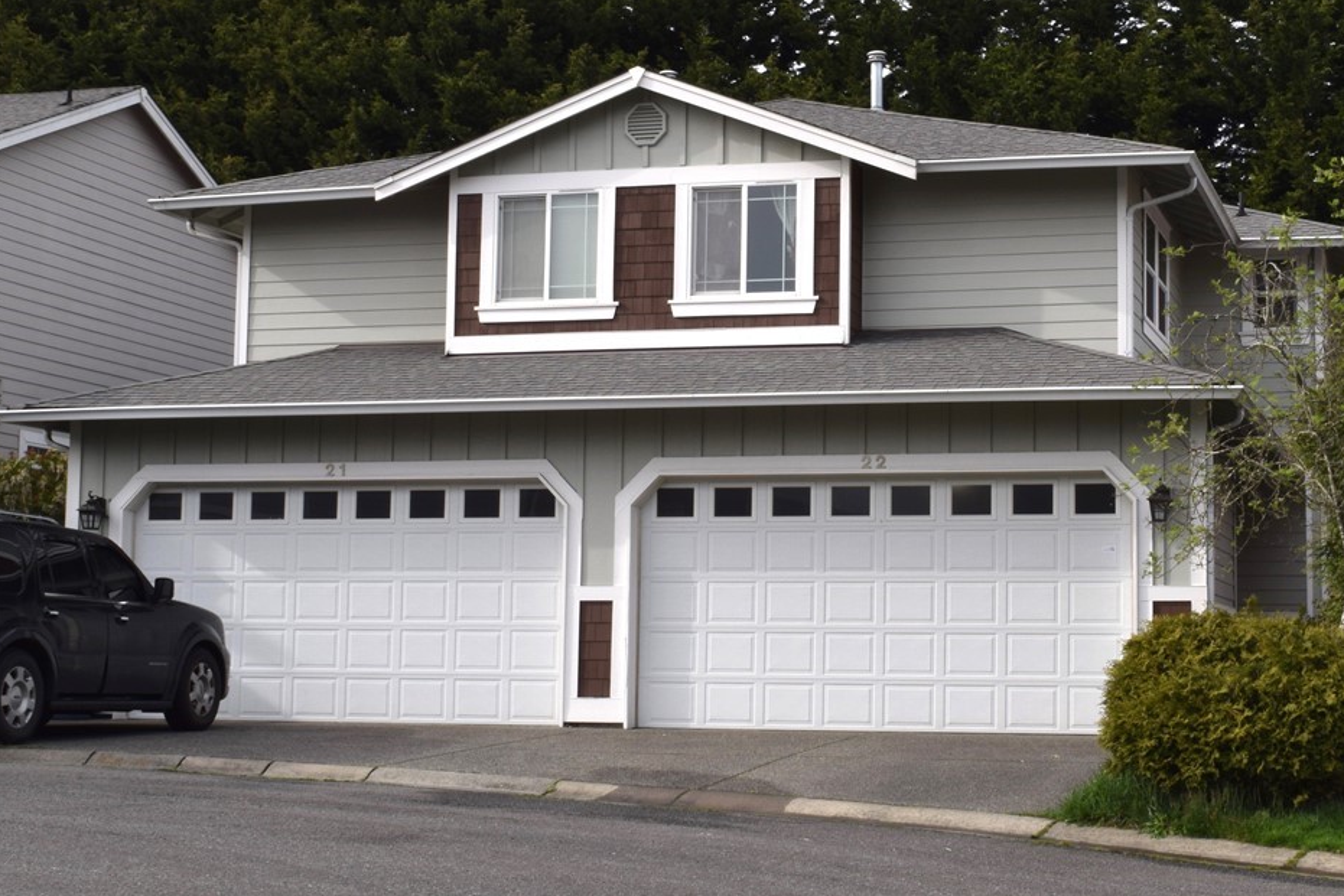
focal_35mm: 49
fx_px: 1829
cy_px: 508
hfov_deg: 40.2
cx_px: 777
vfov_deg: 27.5
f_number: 25
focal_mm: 28
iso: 200
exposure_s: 1/50
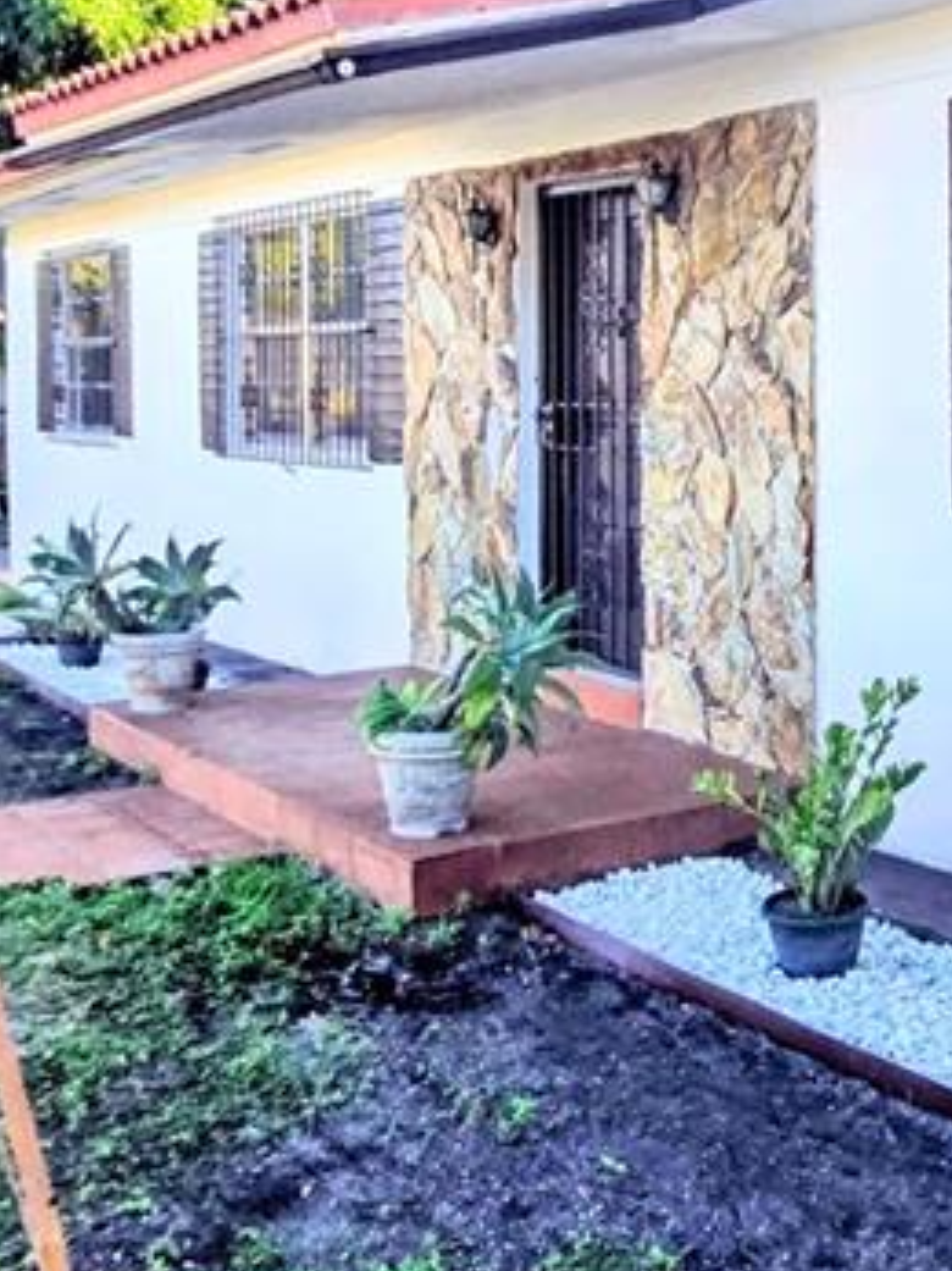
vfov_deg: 41.5
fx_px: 1651
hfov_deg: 31.3
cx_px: 762
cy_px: 407
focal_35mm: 45
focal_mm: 2.2
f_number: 2.2
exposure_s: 1/617
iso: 50
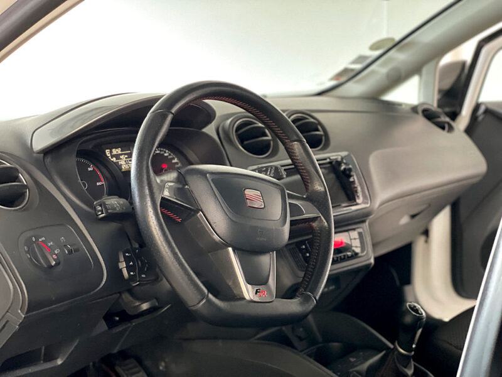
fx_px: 754
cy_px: 188
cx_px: 251
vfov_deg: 28.0
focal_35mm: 52
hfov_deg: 36.8
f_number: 2
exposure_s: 1/31
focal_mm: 6
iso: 500
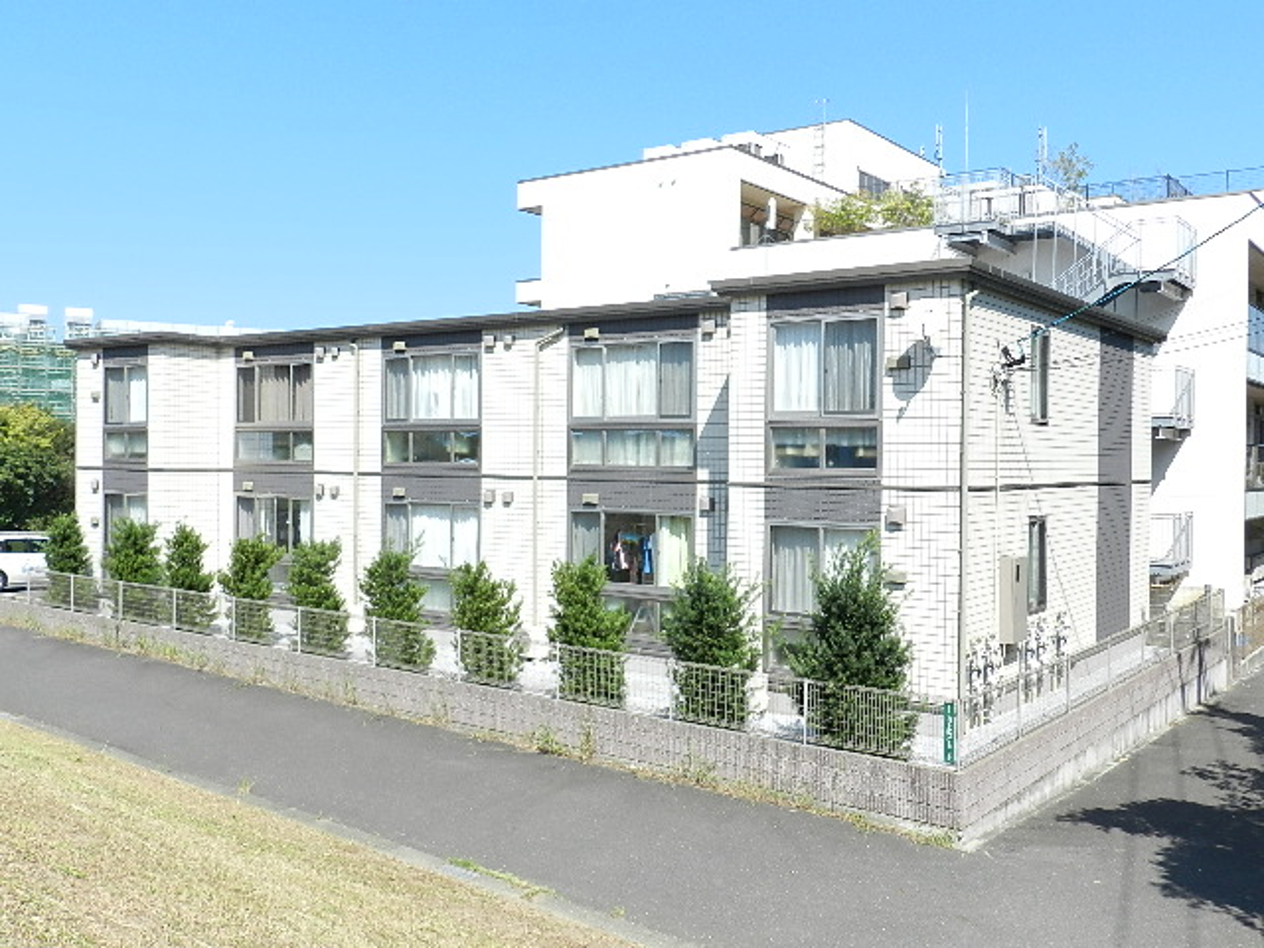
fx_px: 1168
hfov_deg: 56.8
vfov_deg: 44.2
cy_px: 474
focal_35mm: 32
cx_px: 632
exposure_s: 1/800
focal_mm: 5.6
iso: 160
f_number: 4
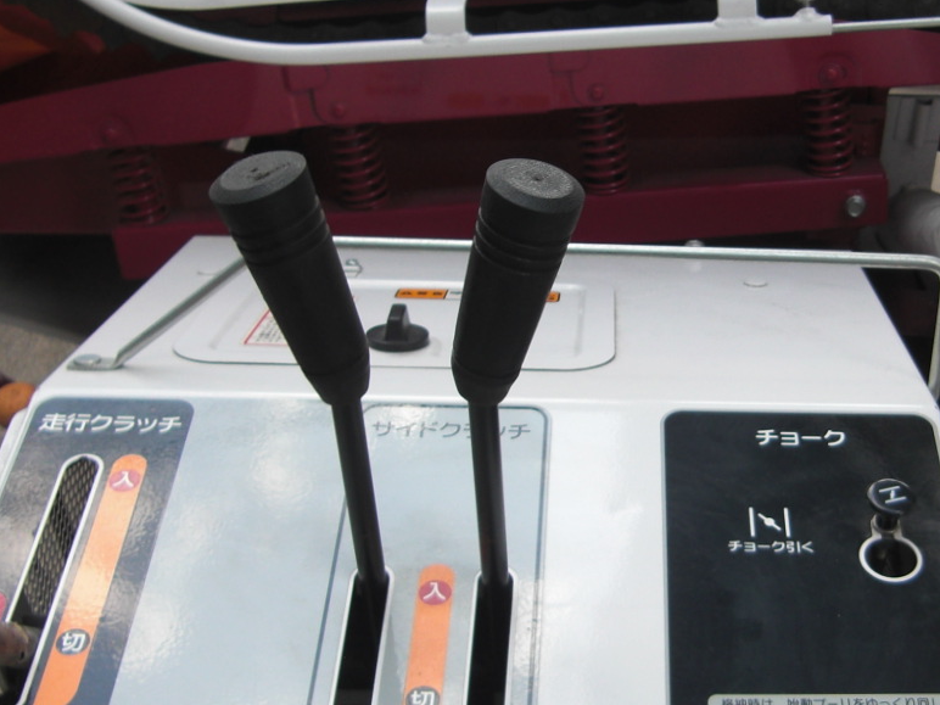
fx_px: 1575
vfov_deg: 25.2
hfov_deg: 32.6
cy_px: 432
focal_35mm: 58
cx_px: 696
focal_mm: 4.9
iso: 50
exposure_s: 1/125
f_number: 2.6
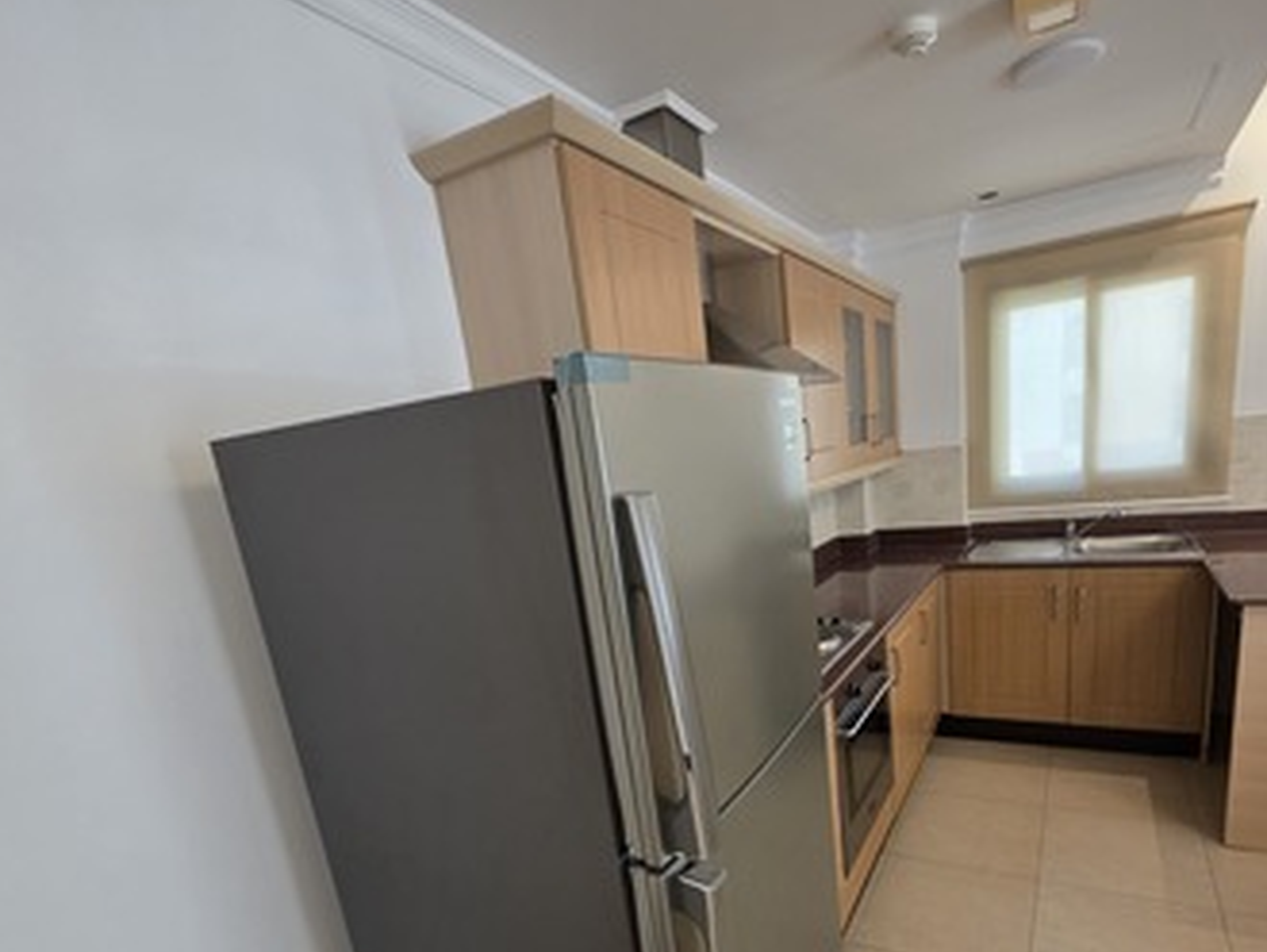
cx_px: 708
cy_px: 628
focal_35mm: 18
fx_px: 659
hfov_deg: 87.3
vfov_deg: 69.8
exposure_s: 1/100
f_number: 1.9
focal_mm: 2.2
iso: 200
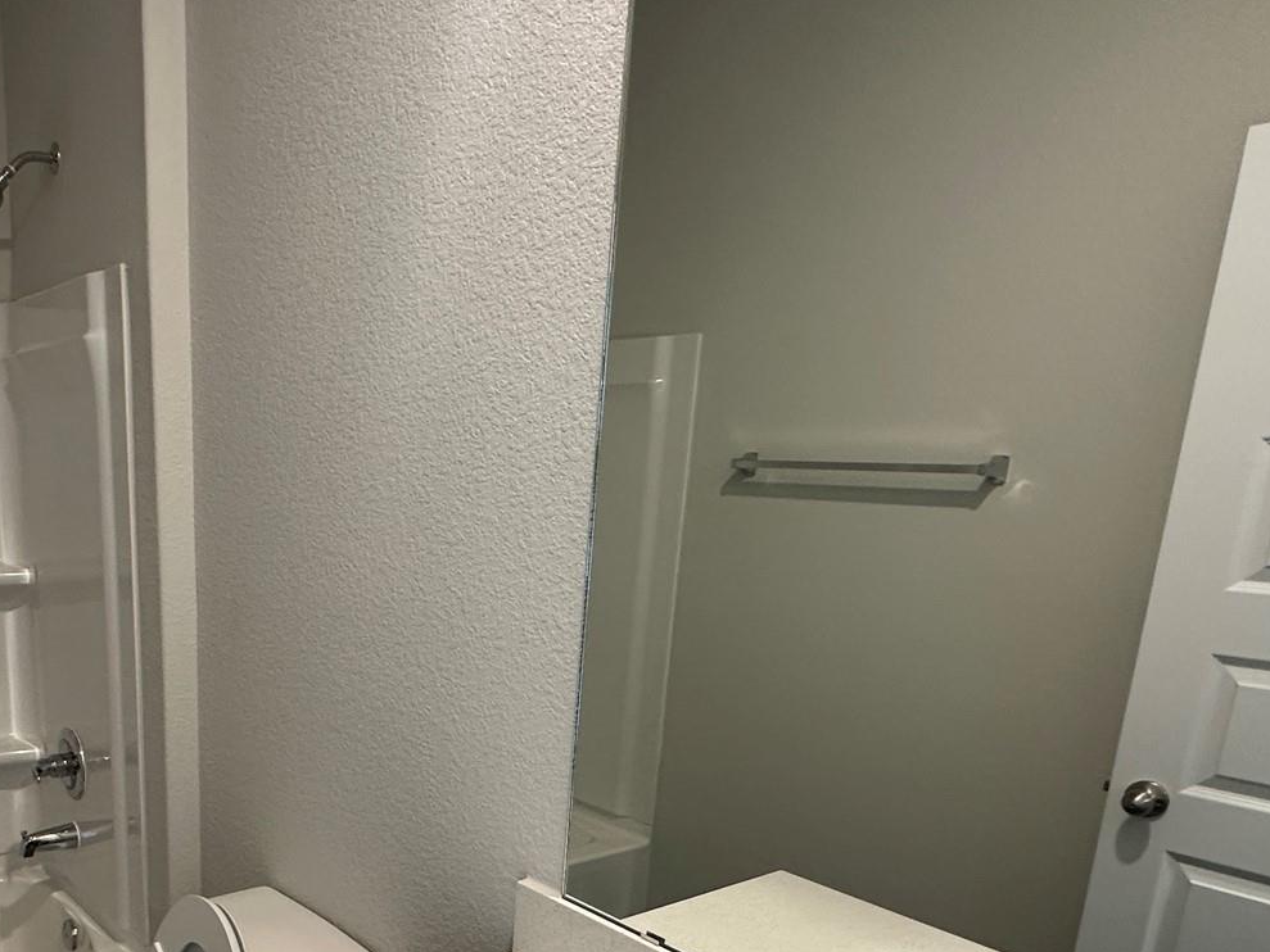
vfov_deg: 46.3
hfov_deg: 58.4
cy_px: 730
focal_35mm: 29
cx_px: 317
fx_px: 1064
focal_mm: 2.22
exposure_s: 1/60
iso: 200
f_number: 2.2
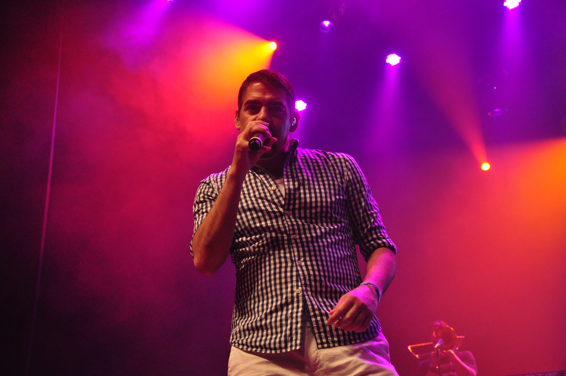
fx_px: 801
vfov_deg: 26.4
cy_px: 188
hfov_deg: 38.9
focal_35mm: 51
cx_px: 283
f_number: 4.2
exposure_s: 1/125
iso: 2000
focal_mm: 34
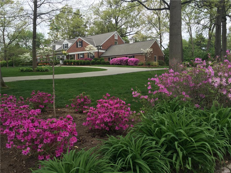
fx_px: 194
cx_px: 116
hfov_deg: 61.7
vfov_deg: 48.2
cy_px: 86
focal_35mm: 29
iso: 32
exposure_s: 1/434
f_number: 2.2
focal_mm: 4.15
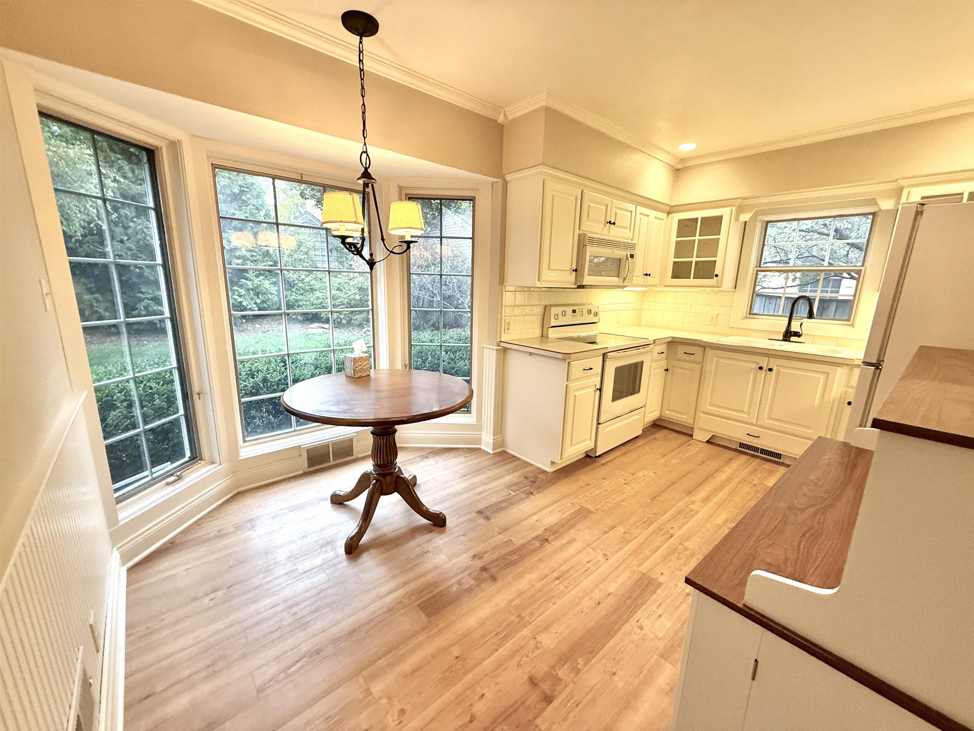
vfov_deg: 85.7
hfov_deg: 102.1
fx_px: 394
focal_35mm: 14
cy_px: 366
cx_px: 487
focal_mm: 2.22
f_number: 2.2
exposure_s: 1/120
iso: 250
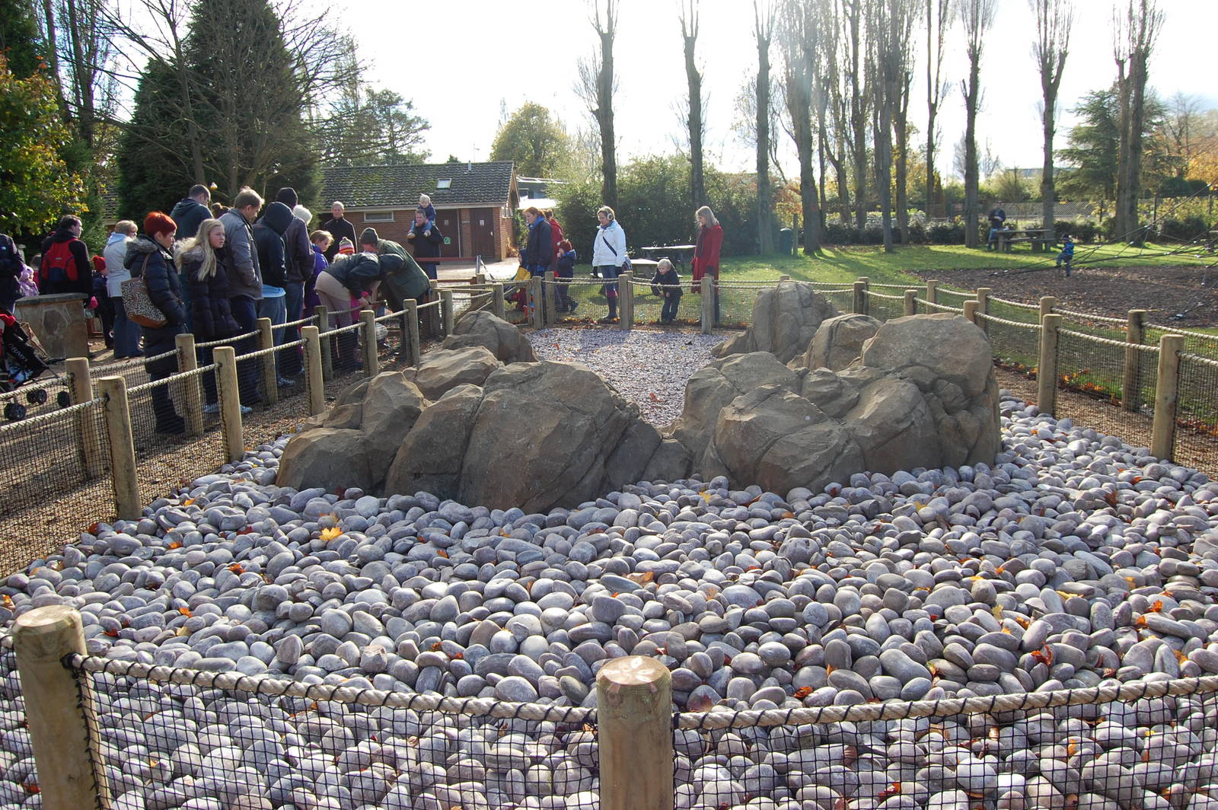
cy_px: 405
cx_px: 609
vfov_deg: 47.9
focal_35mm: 27
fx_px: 913
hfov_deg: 67.4
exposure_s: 1/160
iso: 200
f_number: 6.3
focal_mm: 18
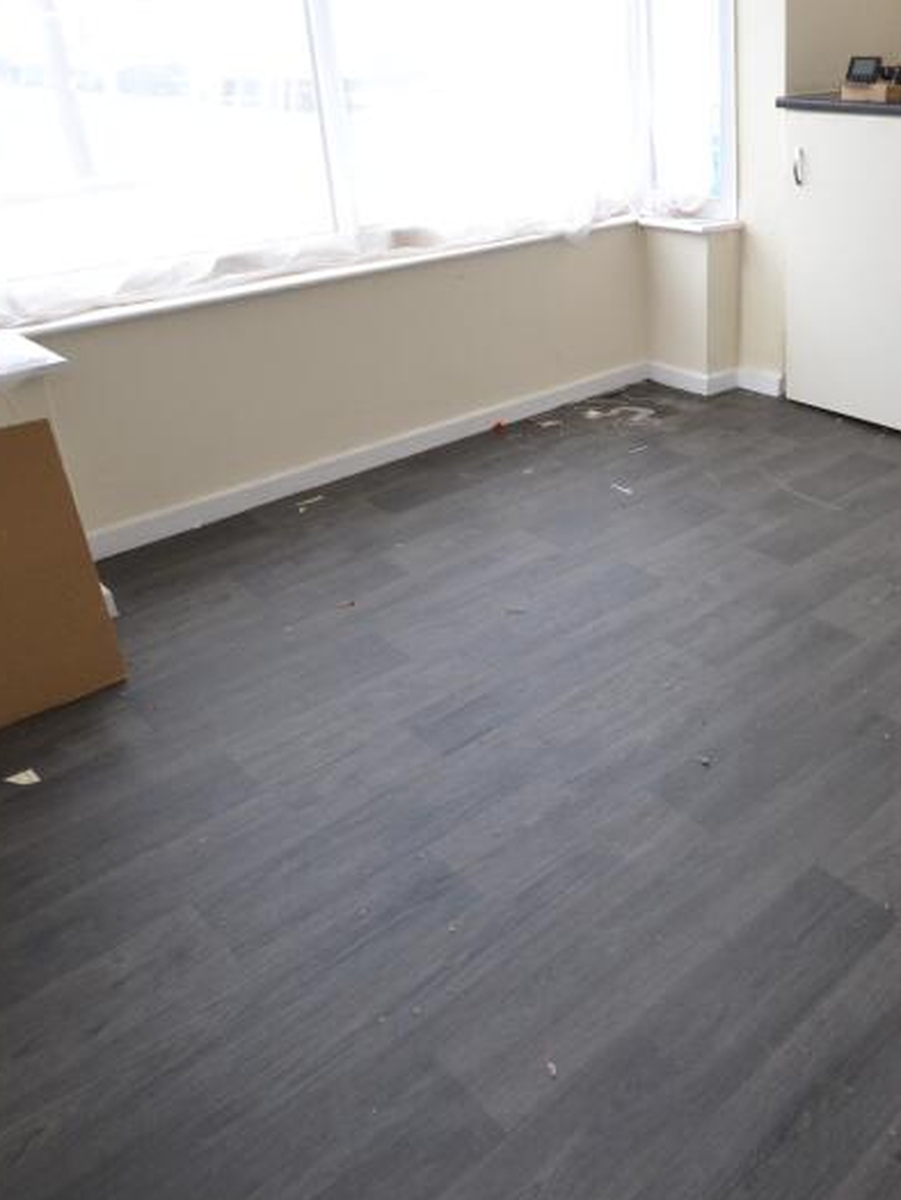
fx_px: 1073
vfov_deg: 57.5
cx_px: 775
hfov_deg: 42.5
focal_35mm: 31
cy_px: 431
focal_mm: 11
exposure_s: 1/100
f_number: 4.5
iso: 400
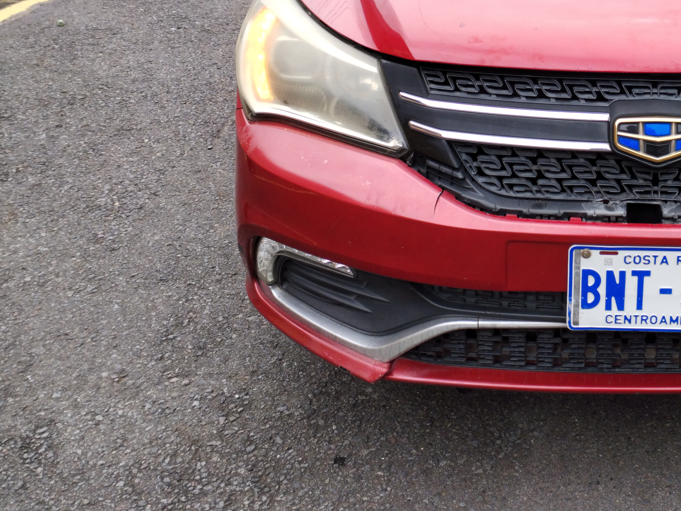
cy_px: 65
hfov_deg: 33.4
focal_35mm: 55
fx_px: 1082
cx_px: 592
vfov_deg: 25.8
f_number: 1.8
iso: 100
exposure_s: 1/544
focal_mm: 4.75
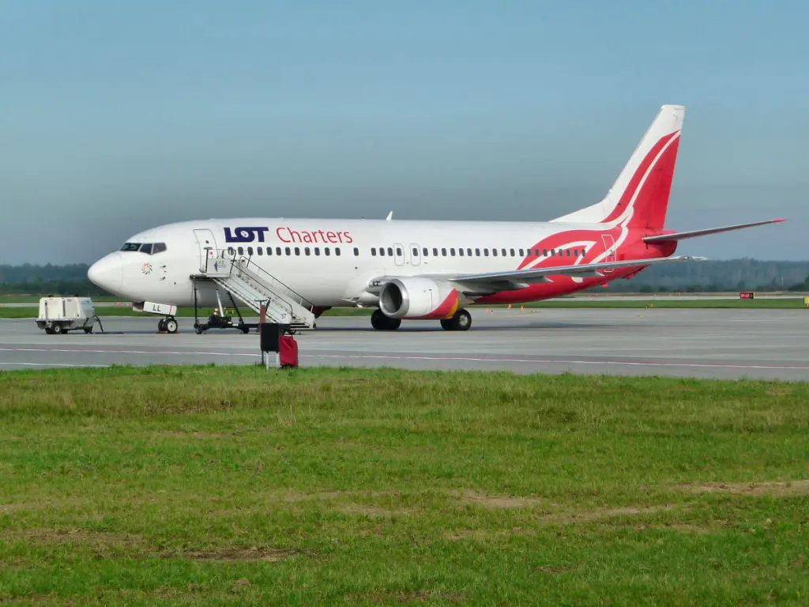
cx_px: 404
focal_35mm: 119
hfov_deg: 16.6
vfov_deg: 12.5
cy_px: 304
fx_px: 2781
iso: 160
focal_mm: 20.3
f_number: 4.7
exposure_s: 1/640
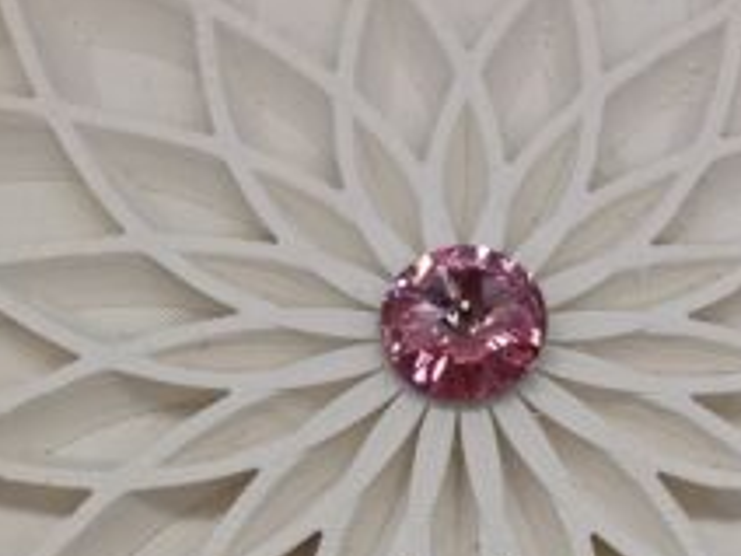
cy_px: 434
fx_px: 1092
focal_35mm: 51
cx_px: 465
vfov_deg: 28.0
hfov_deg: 37.3
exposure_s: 1/547
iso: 50
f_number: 2.2
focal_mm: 2.26
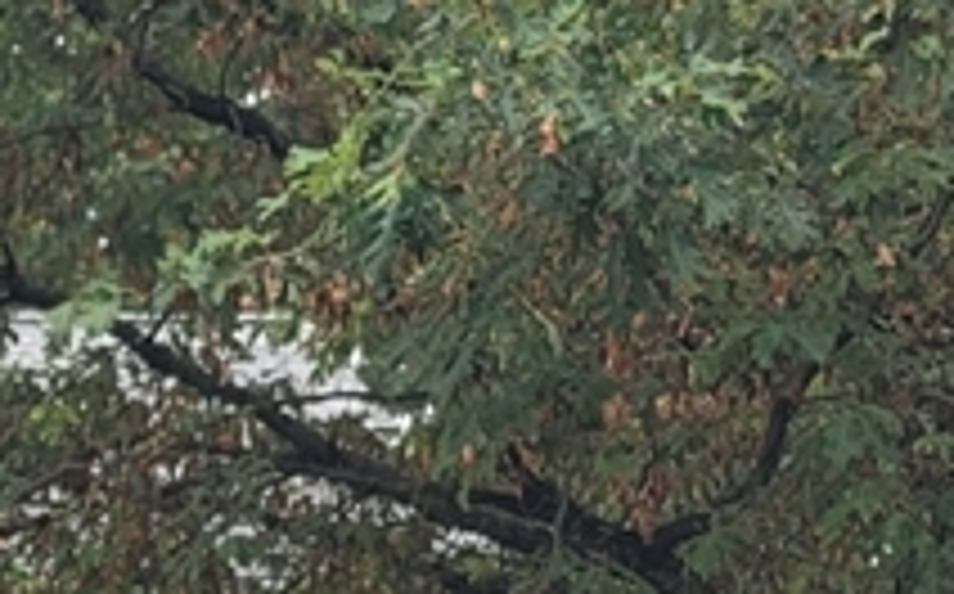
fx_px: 3324
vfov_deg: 9.3
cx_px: -518
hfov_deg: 15.0
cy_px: 1314
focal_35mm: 128
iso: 25
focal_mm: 7
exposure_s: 1/120
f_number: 1.8
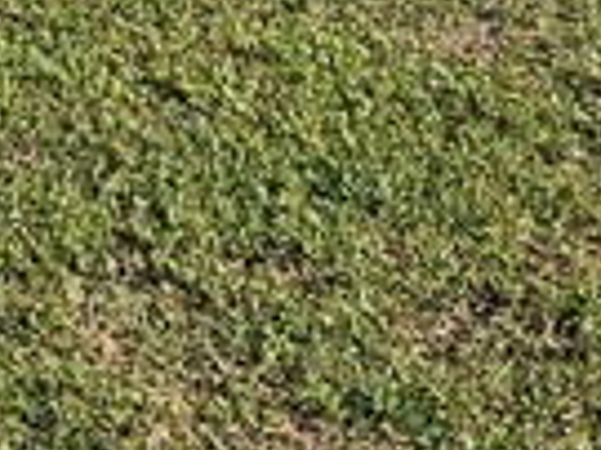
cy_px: -704
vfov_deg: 7.8
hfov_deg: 11.2
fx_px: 3036
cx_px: -31
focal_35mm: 175
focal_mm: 5.4
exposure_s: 1/2882
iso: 25
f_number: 1.8
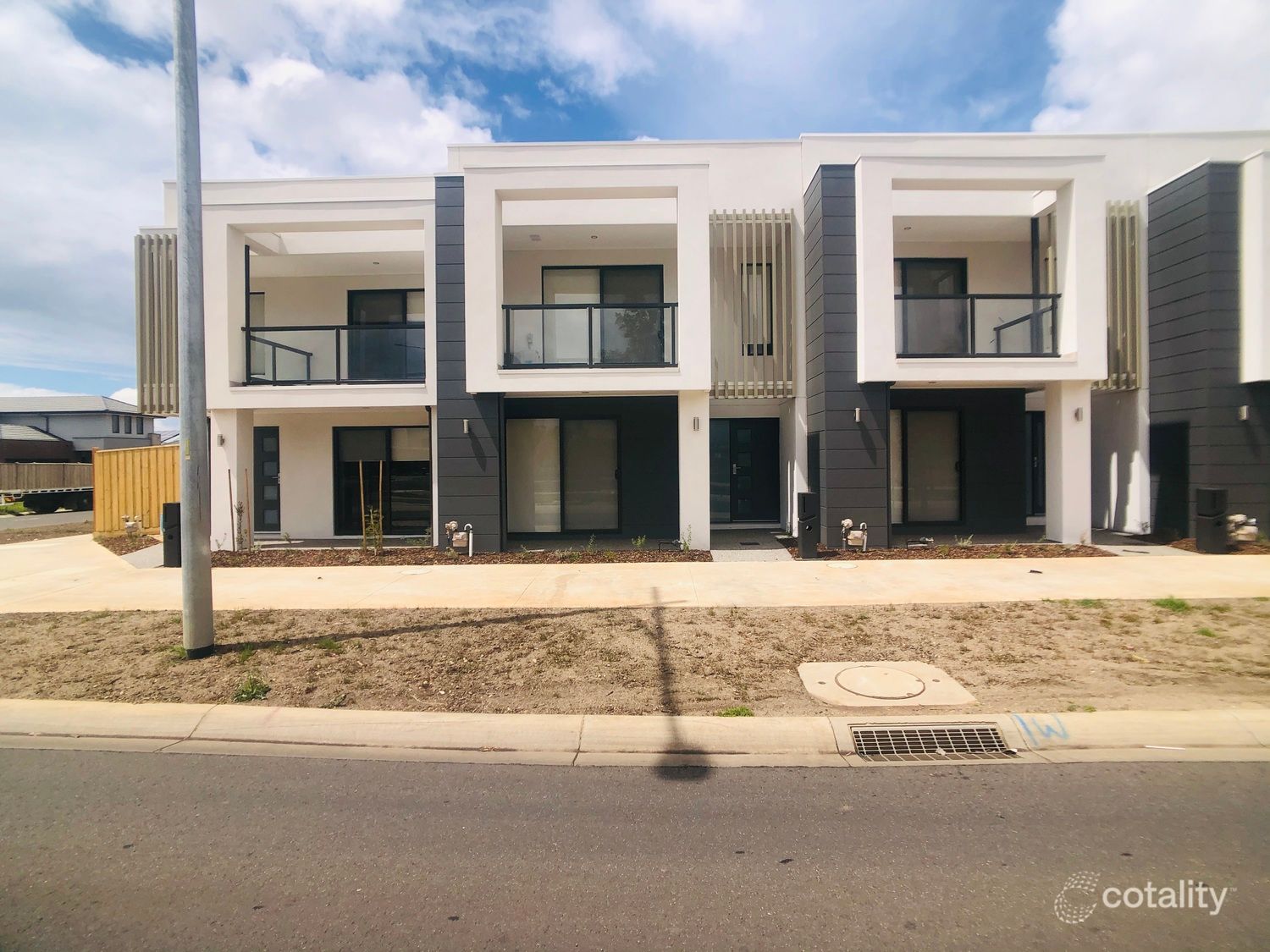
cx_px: 635
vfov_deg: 49.7
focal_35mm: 28
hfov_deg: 63.4
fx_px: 1027
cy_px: 476
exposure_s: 1/2404
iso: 20
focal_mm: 4
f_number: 1.8
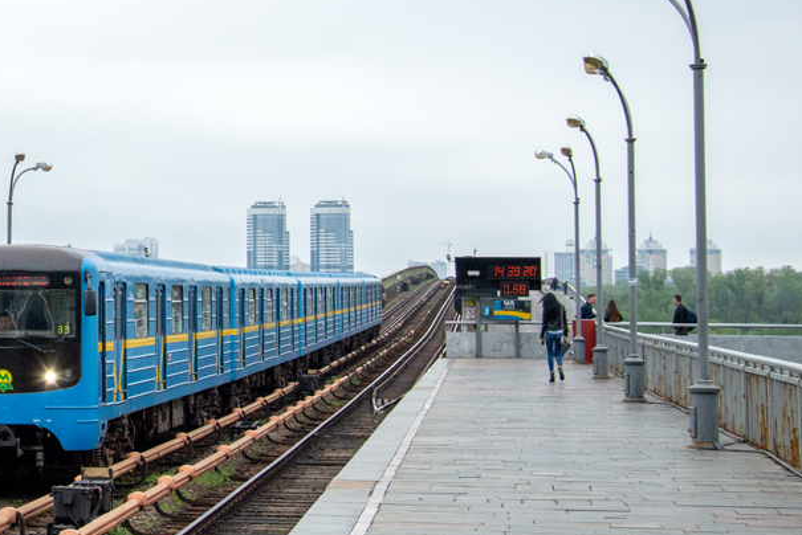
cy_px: 151
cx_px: 13
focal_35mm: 101
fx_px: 2251
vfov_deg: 13.5
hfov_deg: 19.6
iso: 800
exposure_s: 1/640
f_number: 8
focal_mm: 34
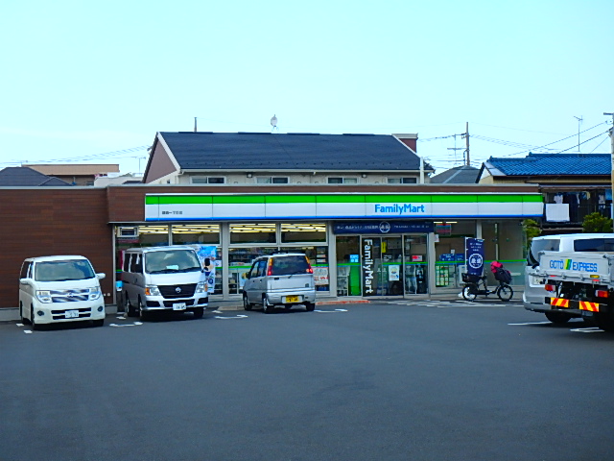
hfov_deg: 36.2
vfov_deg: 27.5
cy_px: 230
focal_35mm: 53
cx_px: 307
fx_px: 940
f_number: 5.2
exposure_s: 1/250
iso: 125
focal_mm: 9.4
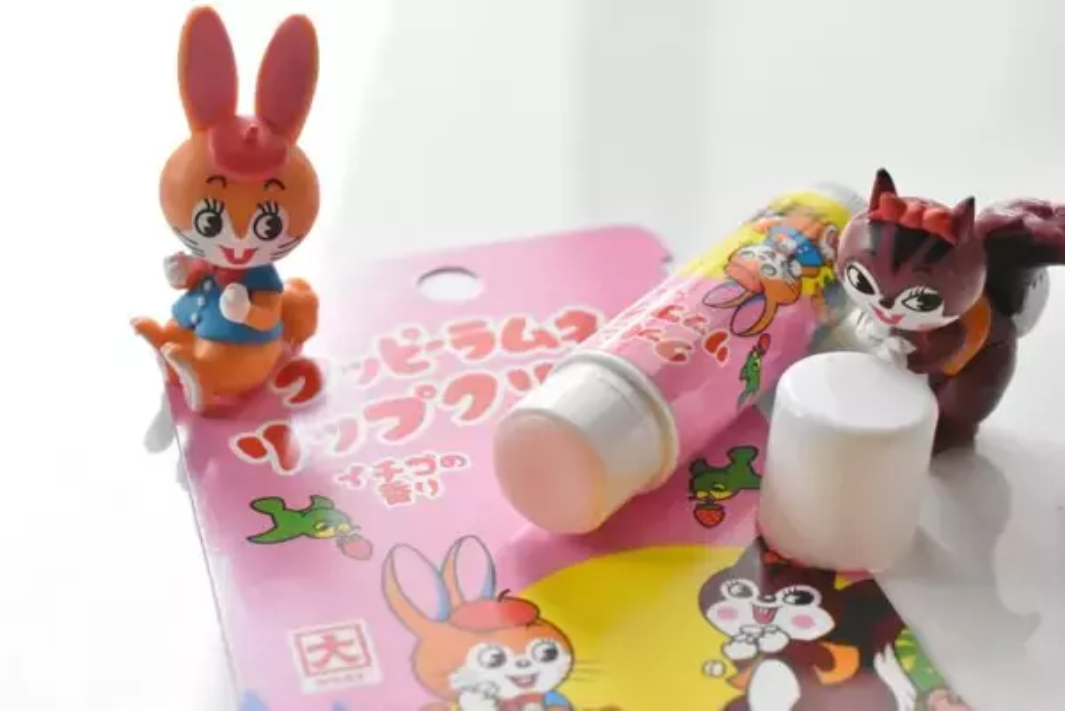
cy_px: 356
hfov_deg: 33.4
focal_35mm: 60
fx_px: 1776
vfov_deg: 22.7
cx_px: 532
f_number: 10
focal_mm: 40
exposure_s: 1/400
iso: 8000
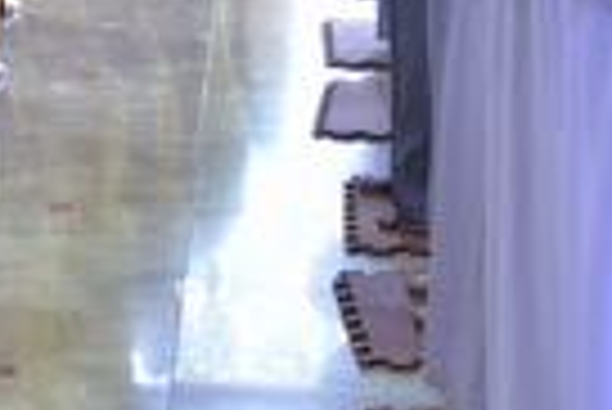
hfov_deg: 11.2
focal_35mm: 182
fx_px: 3097
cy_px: -550
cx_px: 36
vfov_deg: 7.1
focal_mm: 38
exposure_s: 1/20
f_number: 4
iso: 640
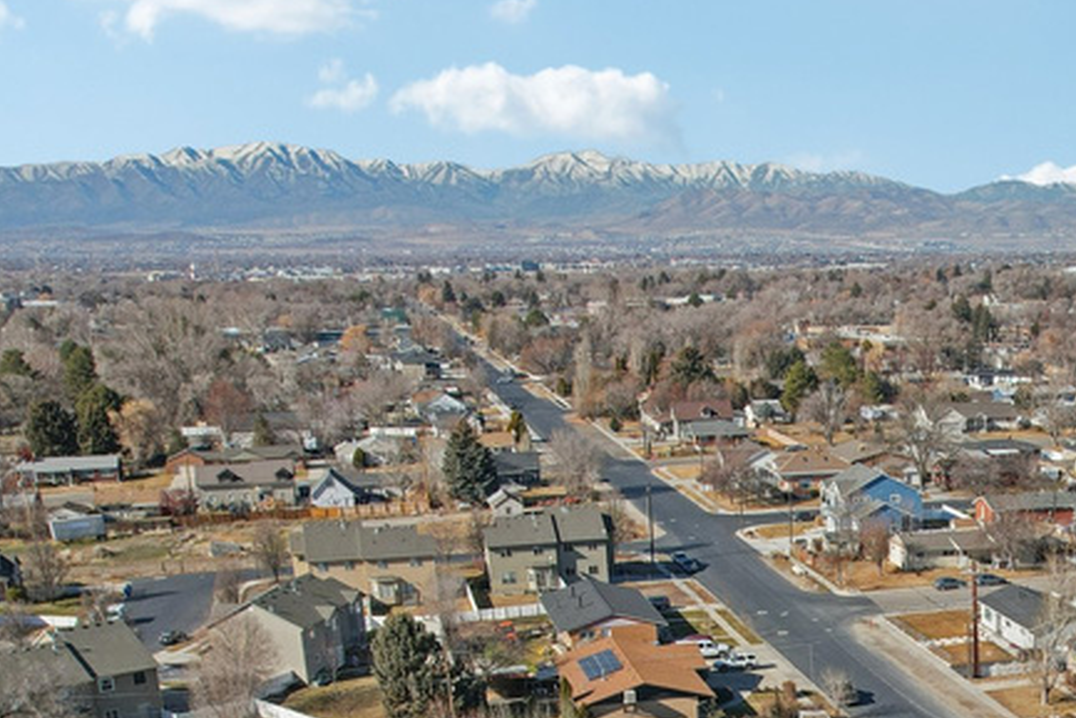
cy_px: 814
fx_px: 1555
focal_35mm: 52
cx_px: 1049
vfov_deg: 24.1
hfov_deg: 35.0
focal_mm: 8.4
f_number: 2.8
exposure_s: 1/90
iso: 120
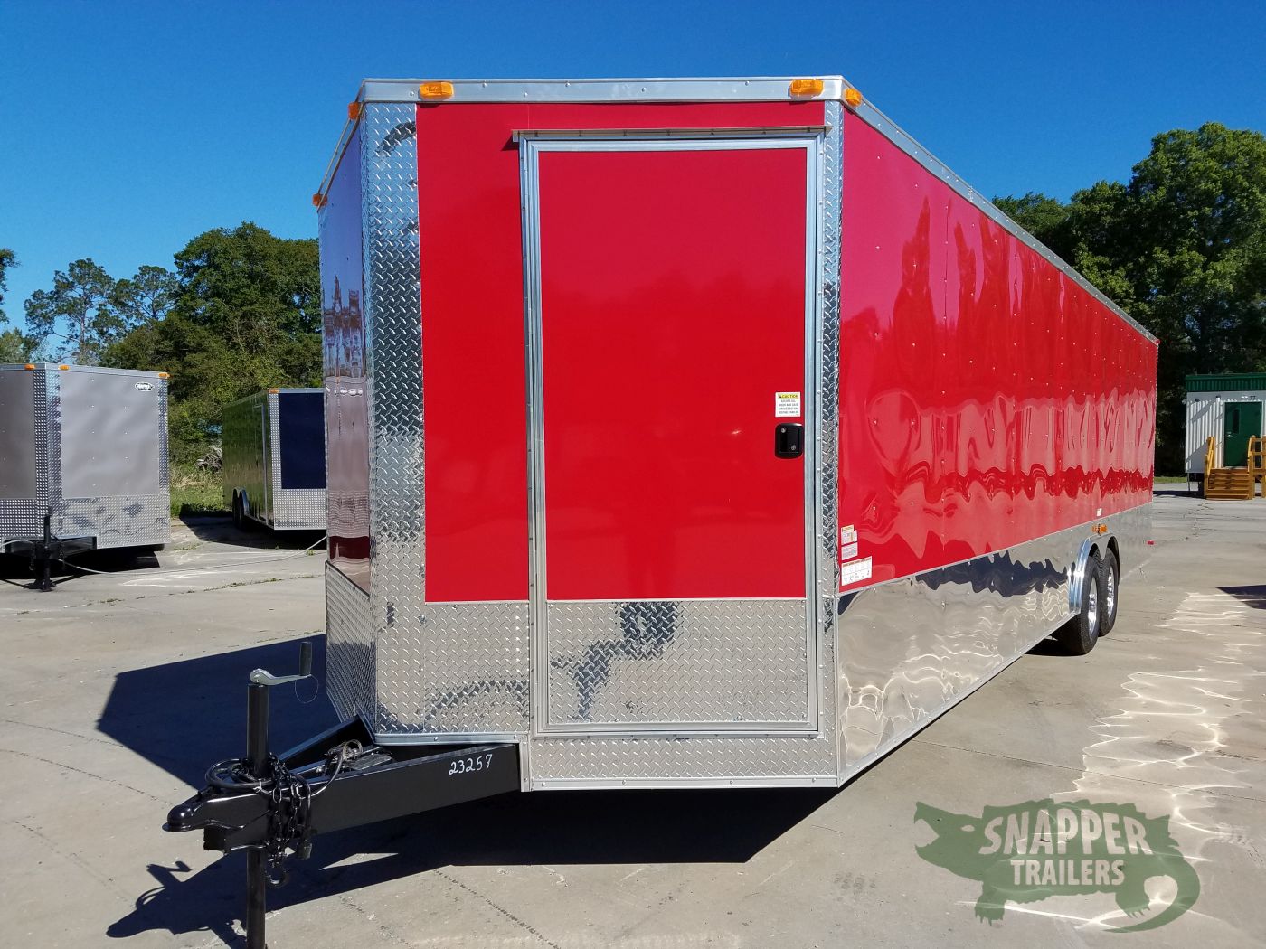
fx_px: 951
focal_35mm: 26
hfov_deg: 67.3
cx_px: 633
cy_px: 474
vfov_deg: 53.1
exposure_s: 1/2584
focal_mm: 4.2
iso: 40
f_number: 1.7
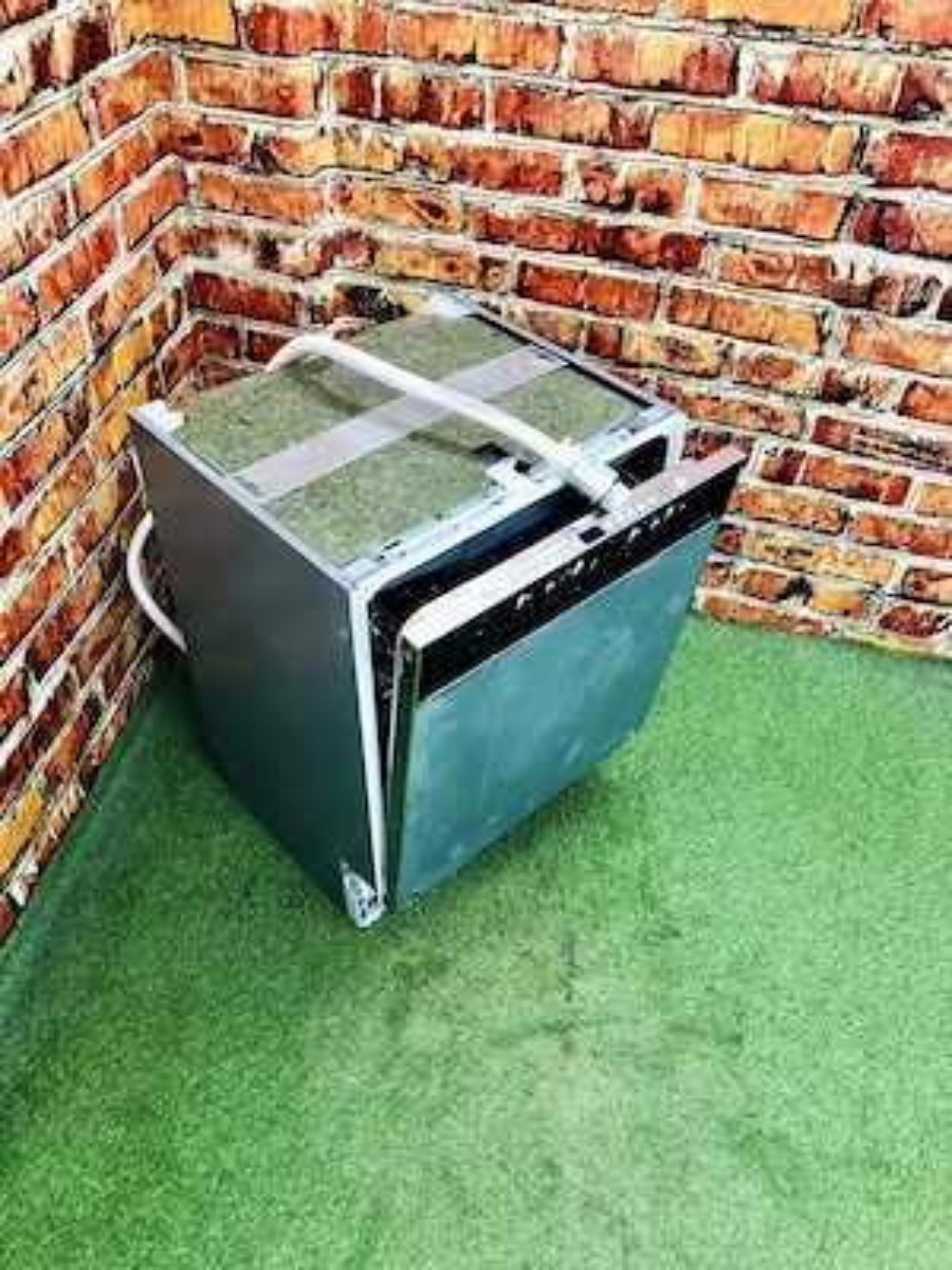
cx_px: 476
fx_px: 1027
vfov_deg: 63.4
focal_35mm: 28
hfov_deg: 49.7
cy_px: 635
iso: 64
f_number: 1.8
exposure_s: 1/15
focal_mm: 3.99
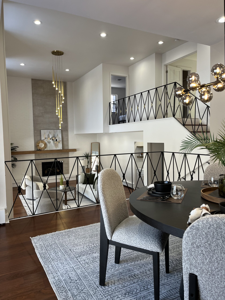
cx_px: 112
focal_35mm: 26
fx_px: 225
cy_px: 150
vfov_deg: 67.3
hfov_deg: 53.1
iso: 80
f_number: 1.6
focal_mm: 5.1
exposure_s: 1/120
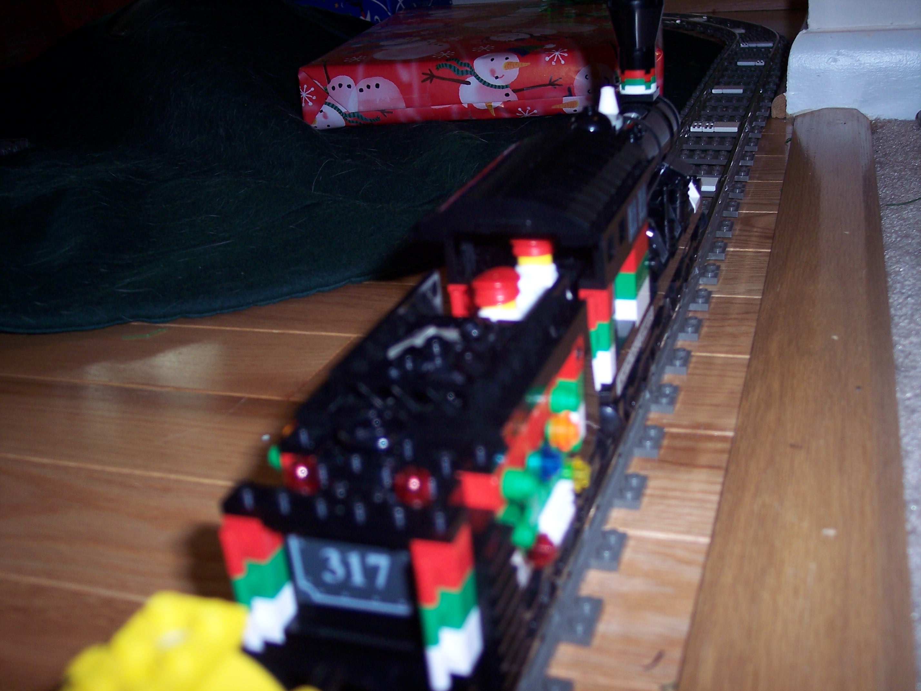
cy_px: 346
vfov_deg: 36.8
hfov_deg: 47.9
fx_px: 1038
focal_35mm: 39
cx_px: 460
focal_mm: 8
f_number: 2.8
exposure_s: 1/60
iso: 100
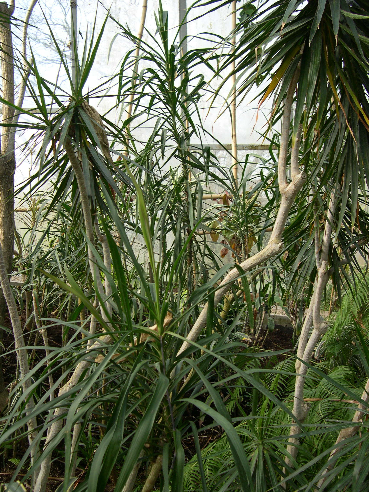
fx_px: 540
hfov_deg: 37.7
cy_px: 246
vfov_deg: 49.0
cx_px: 184
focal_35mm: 38
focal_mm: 8
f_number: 2.8
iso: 100
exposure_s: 1/168
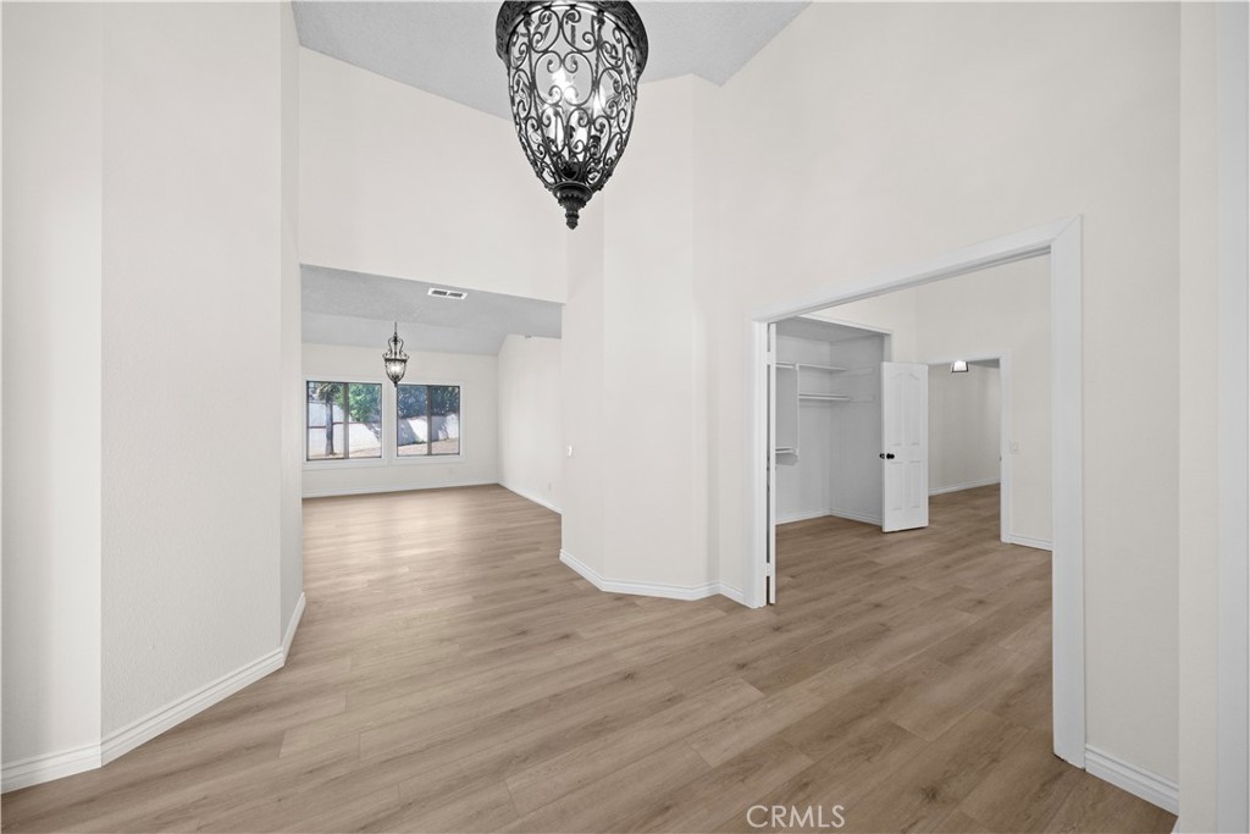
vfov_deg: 90.0
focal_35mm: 12
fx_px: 417
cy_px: 417
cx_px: 625
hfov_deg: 112.6
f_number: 5
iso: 800
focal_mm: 12
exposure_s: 1/100
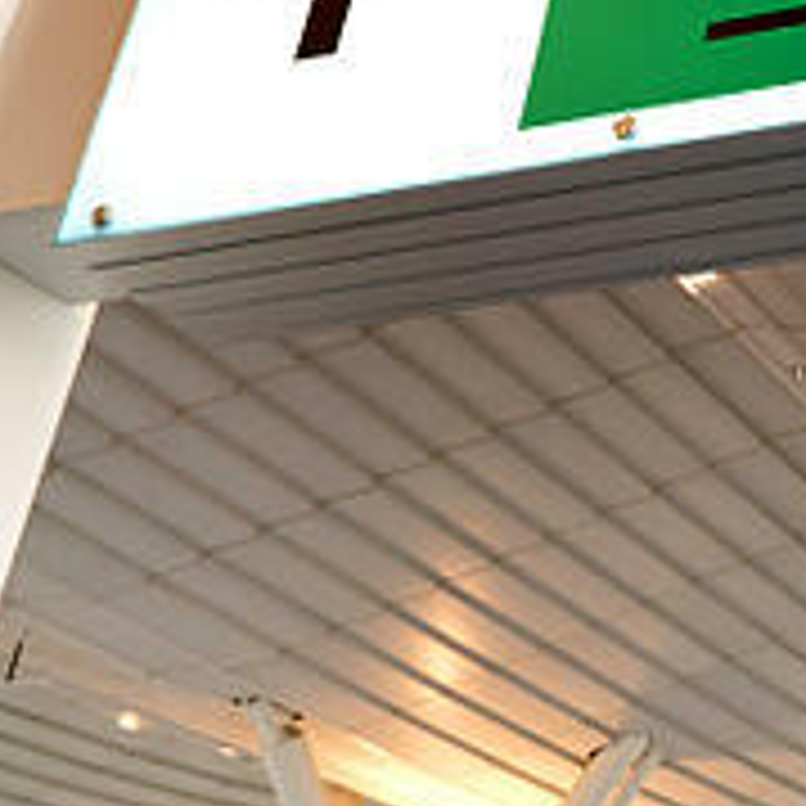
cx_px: 1310
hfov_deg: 19.9
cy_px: 473
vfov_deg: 24.3
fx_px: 1870
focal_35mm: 71
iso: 400
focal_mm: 12
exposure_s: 1/30
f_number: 4
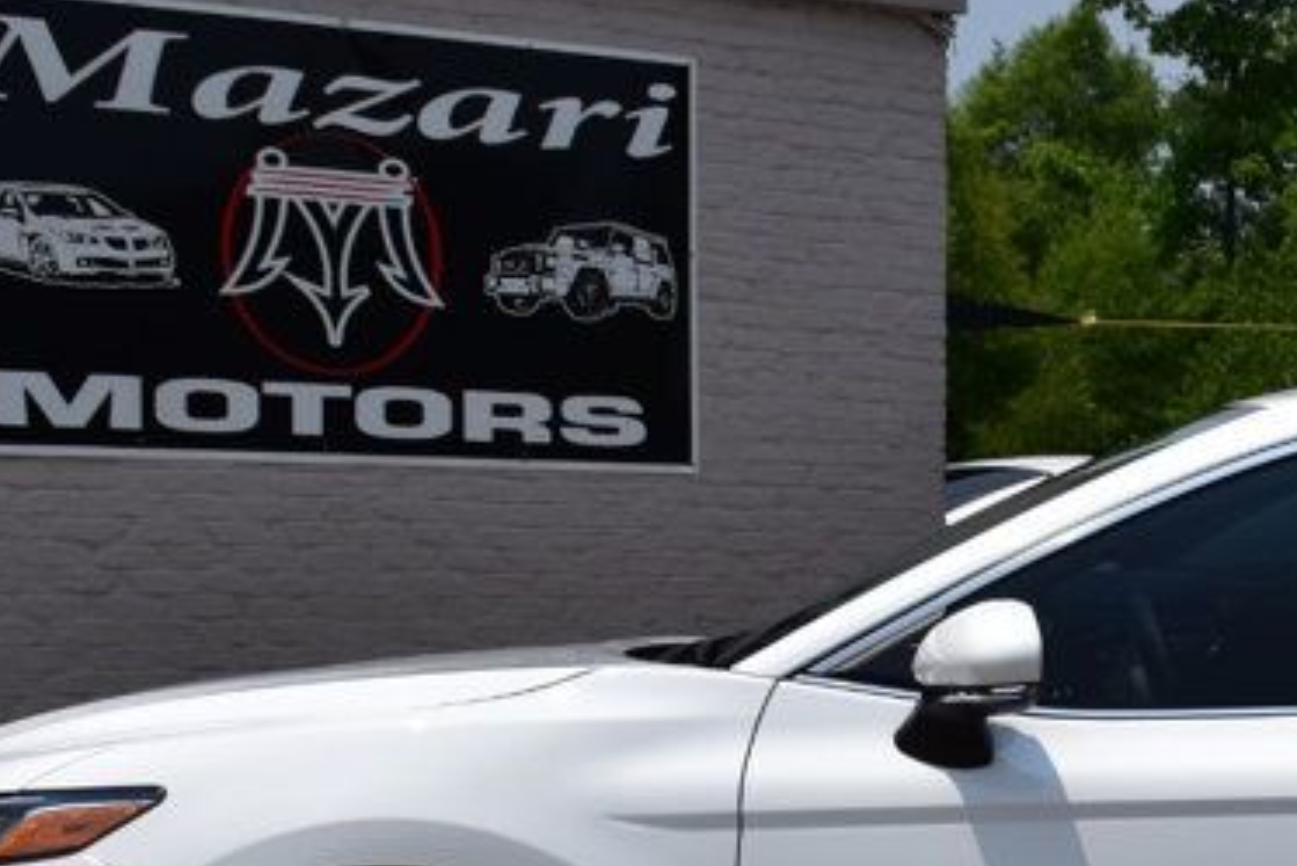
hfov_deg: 16.6
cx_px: 1429
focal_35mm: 119
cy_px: 946
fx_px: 4302
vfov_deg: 11.3
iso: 200
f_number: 11
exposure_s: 1/640
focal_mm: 29
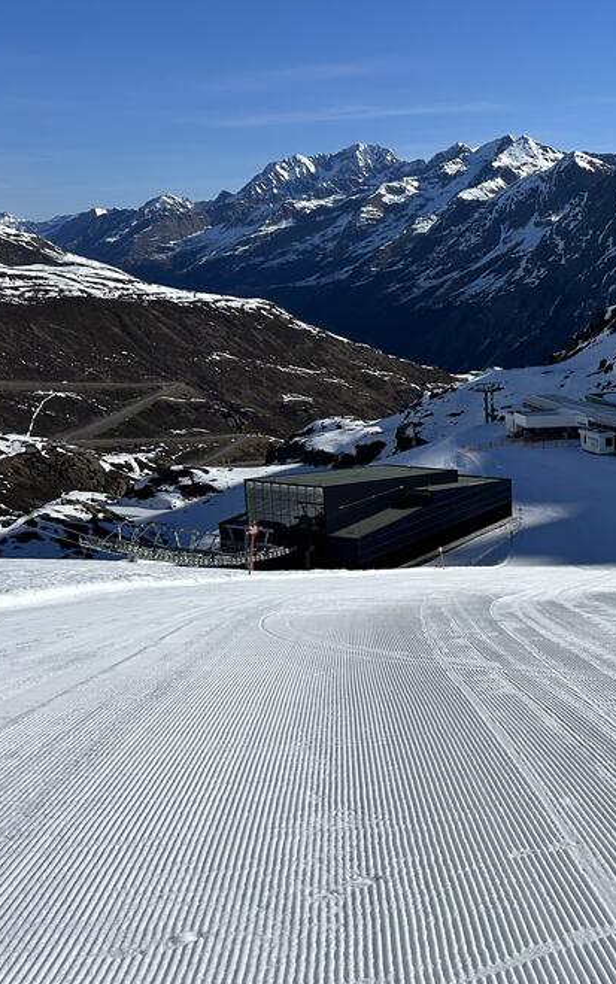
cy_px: 442
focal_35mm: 43
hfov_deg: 27.7
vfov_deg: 46.1
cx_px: 653
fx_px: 1154
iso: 50
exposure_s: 1/9434
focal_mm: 5.7
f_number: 1.5
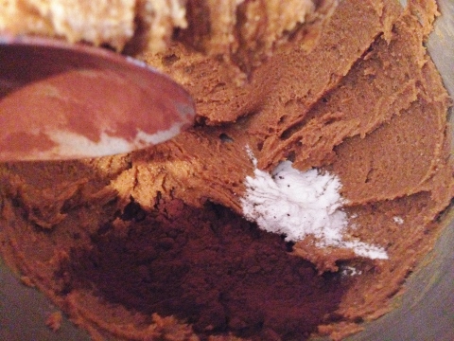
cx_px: 227
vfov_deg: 42.9
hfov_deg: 55.4
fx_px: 433
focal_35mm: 33
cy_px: 170
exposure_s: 1/15
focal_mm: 4.12
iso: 800
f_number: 2.4
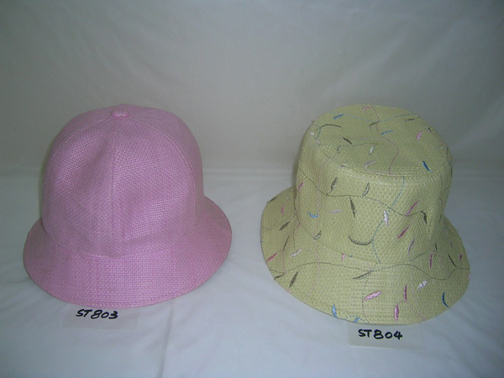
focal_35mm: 35
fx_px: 510
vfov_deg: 40.7
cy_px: 189
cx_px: 252
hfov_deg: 52.6
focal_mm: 5.4
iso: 50
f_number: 2.8
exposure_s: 1/60.1
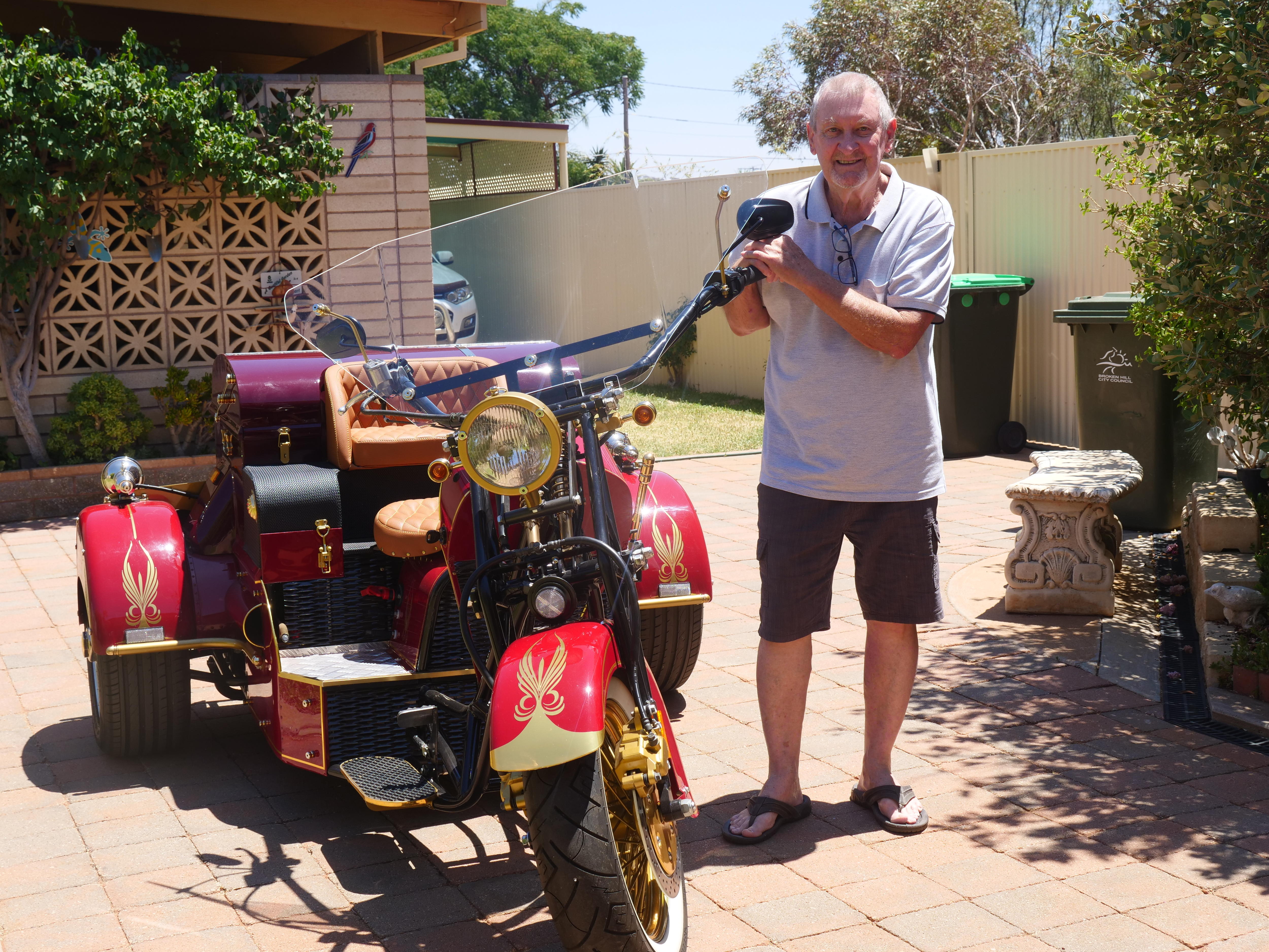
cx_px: 634
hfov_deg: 39.7
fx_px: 1760
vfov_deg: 30.3
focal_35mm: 48
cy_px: 476
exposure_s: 1/500
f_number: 5.6
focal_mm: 24
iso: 200
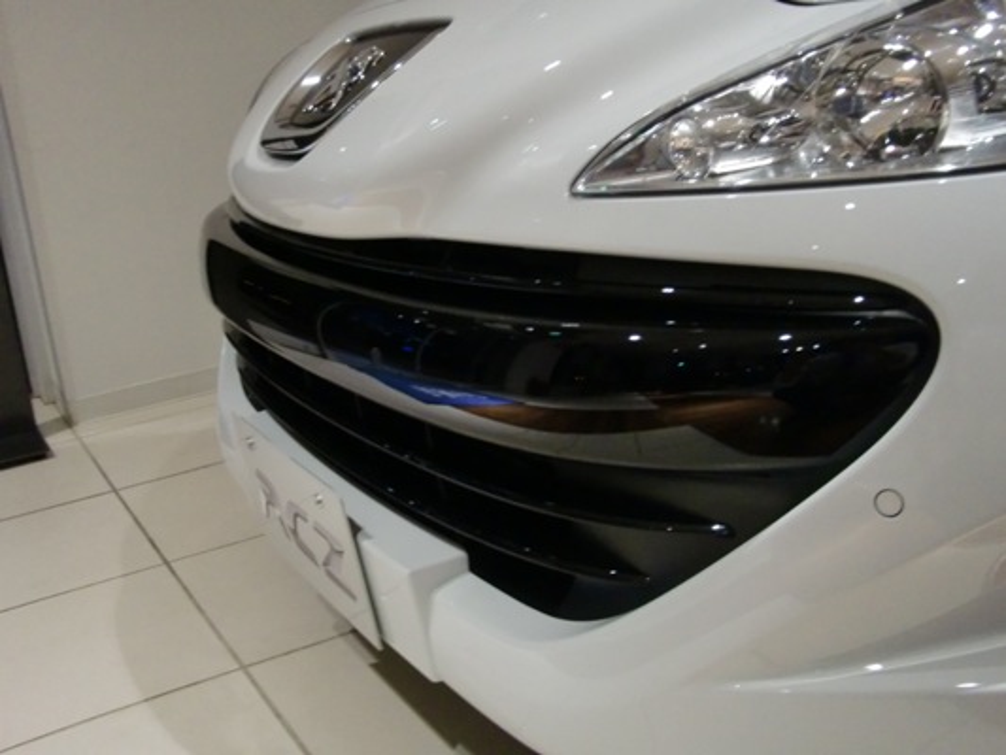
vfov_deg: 37.7
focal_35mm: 38
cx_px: 503
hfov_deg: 49.0
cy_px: 378
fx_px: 1105
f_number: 3.9
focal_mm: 6.66
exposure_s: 1/8
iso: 400
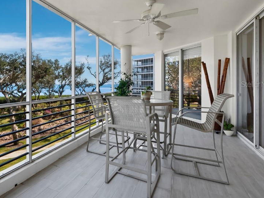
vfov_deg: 65.6
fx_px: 153
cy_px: 84
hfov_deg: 79.0
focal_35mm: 20
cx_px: 87
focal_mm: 7
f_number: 11
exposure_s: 1/30
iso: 400
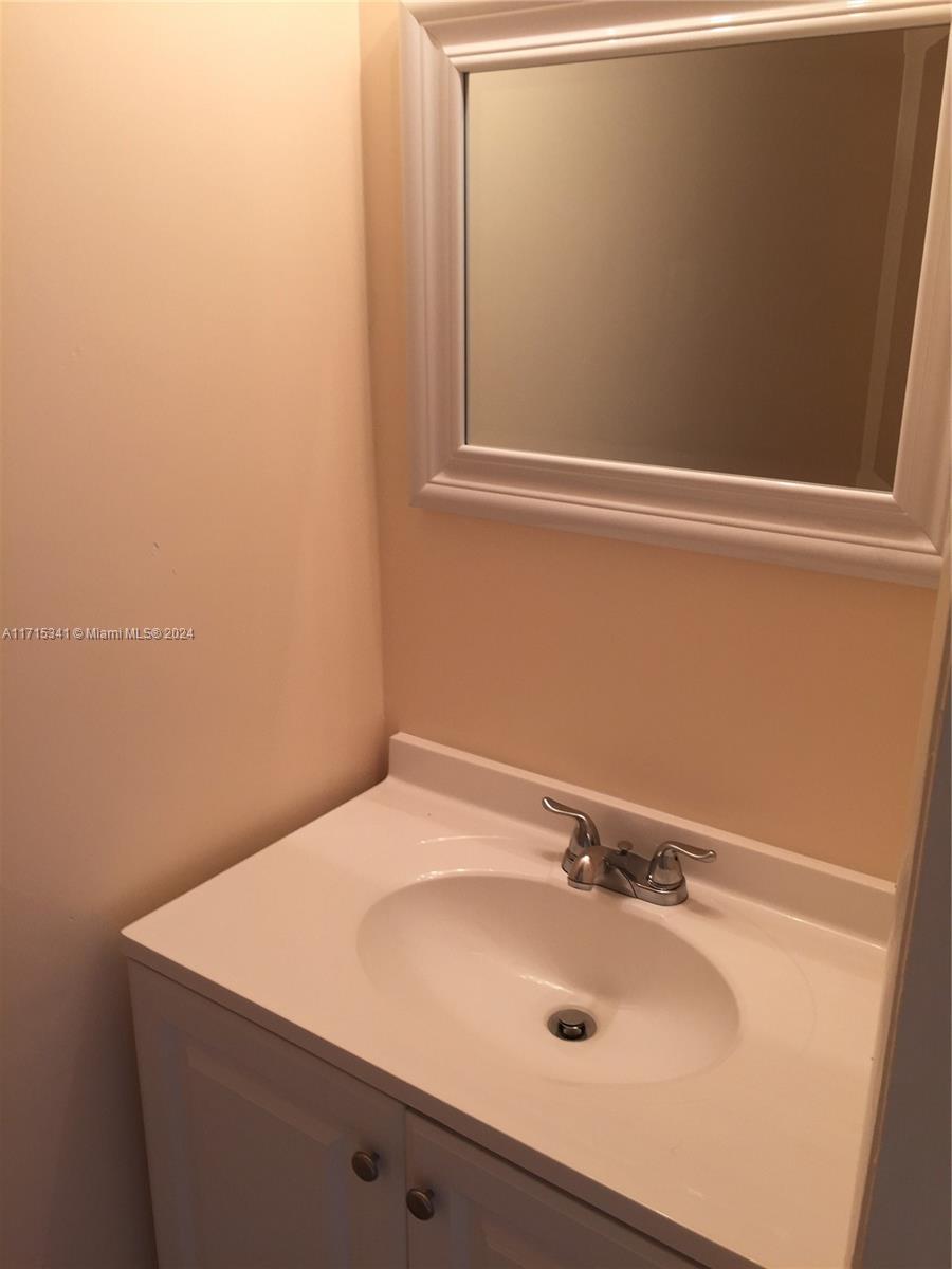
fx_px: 1063
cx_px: 476
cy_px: 634
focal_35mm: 29
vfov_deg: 61.7
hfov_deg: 48.2
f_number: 2.2
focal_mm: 4.15
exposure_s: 1/60
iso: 40
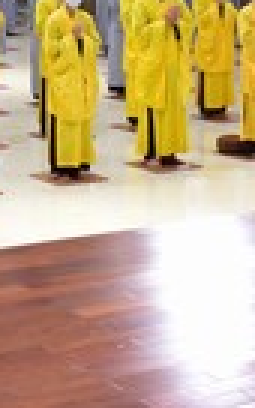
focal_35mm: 117
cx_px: -111
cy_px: -126
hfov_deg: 10.8
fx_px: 1301
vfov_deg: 16.8
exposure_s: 1/80
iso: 2000
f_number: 5.6
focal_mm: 24
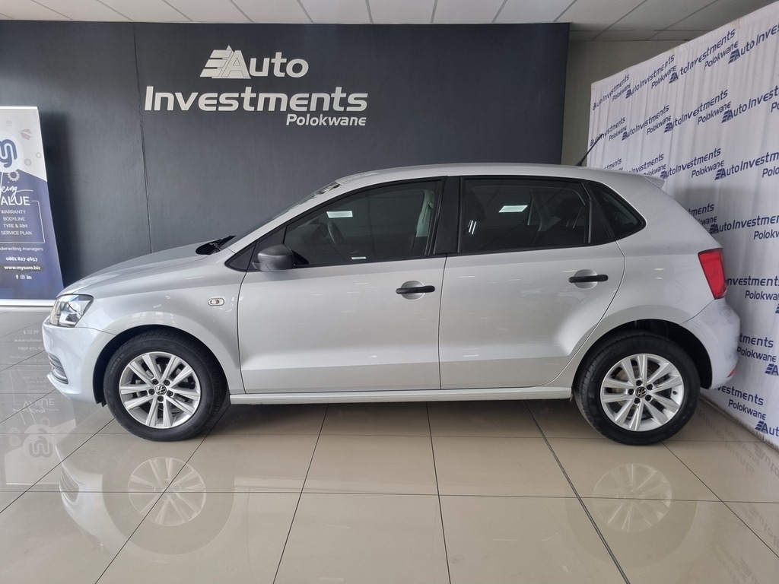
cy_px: 292
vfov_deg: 53.1
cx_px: 390
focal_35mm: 26
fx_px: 585
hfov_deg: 67.3
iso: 64
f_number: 1.8
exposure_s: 1/100
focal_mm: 5.4
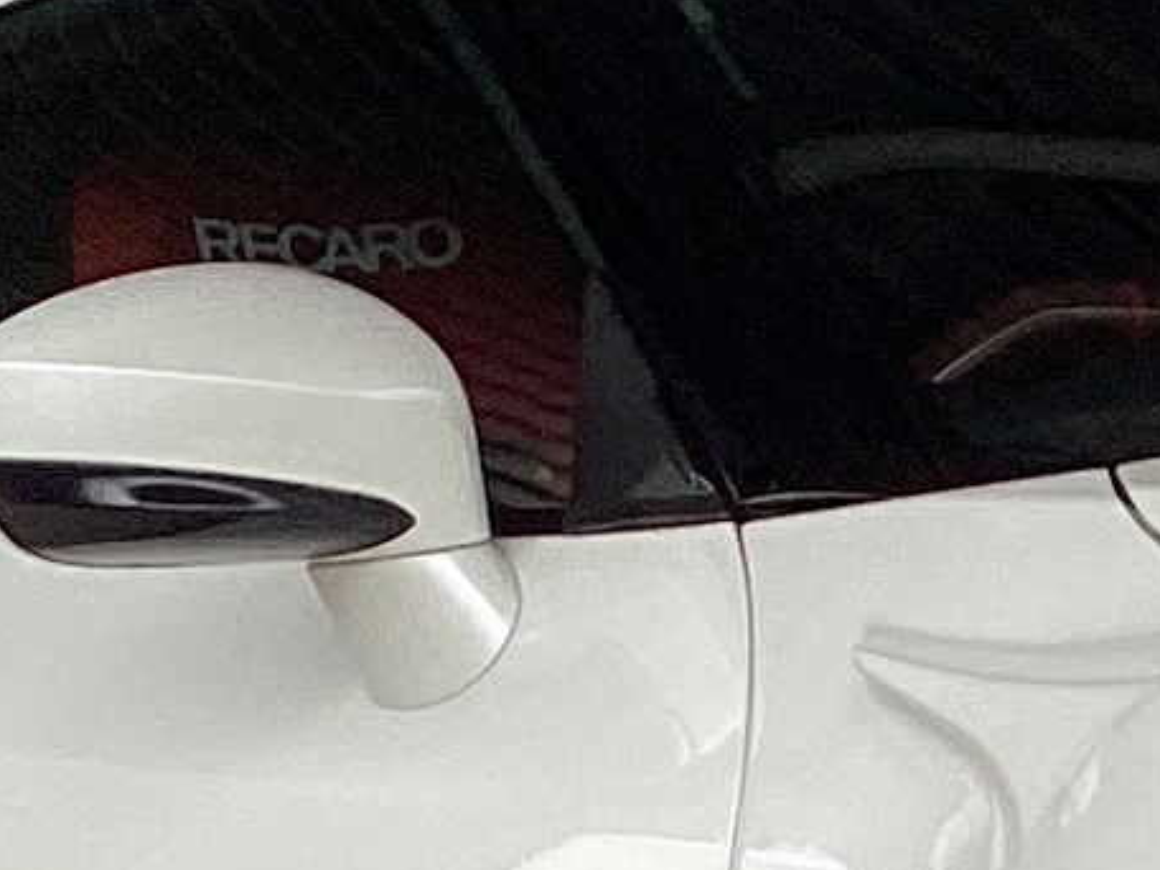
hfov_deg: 8.7
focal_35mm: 222
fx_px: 7439
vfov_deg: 6.5
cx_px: 1783
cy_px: 1824
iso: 25
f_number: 2.4
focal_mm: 3.3
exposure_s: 1/356
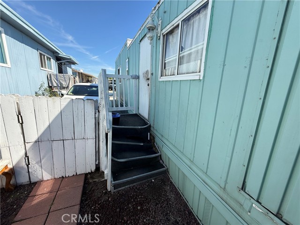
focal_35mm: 14
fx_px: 121
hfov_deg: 102.1
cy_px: 112
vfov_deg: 85.7
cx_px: 150
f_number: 2.2
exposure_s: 1/928
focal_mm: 2.22
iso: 50
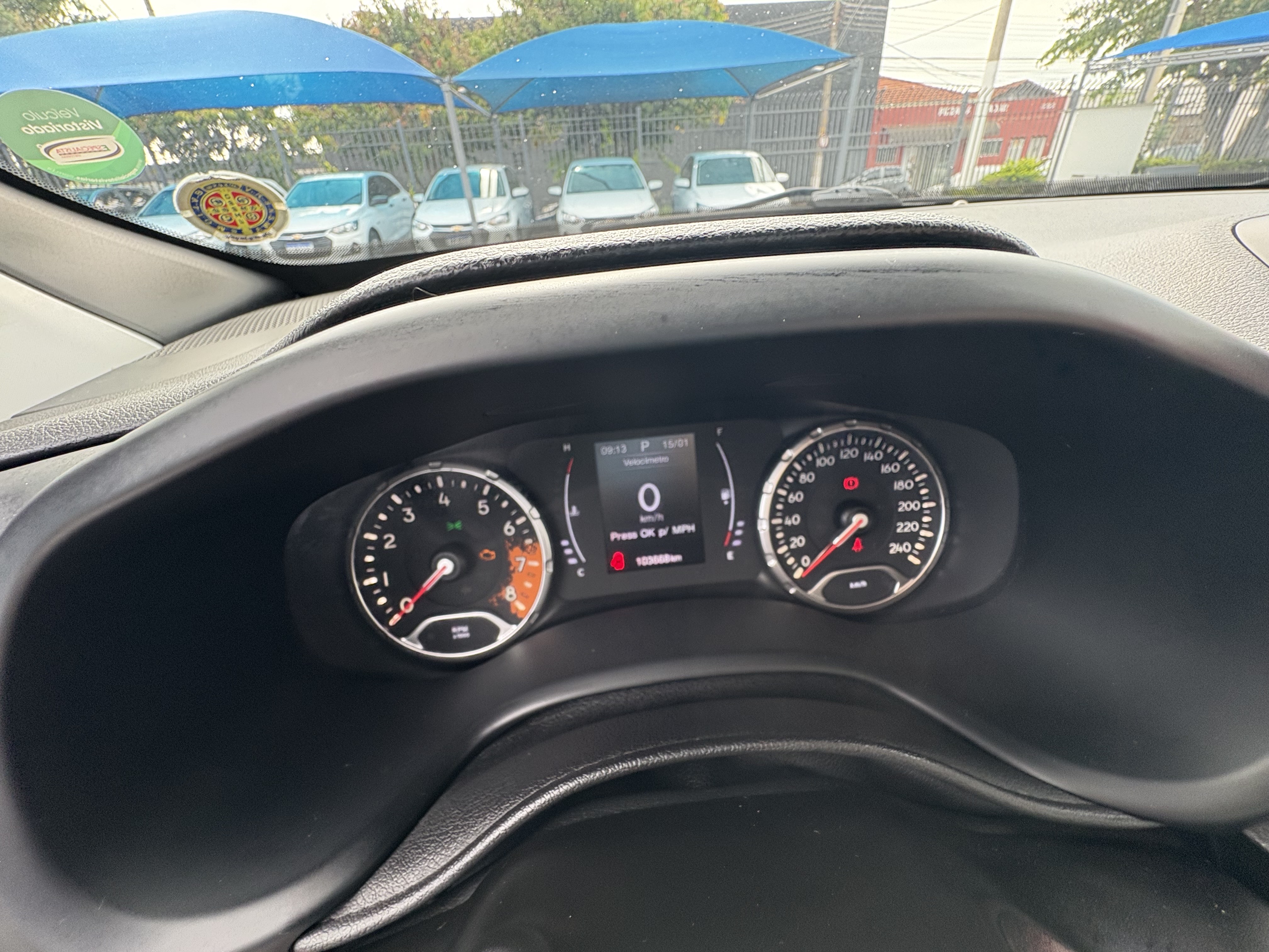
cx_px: 634
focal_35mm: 14
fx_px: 513
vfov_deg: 85.7
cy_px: 476
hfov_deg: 102.1
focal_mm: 2.22
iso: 125
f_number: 2.2
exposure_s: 1/109
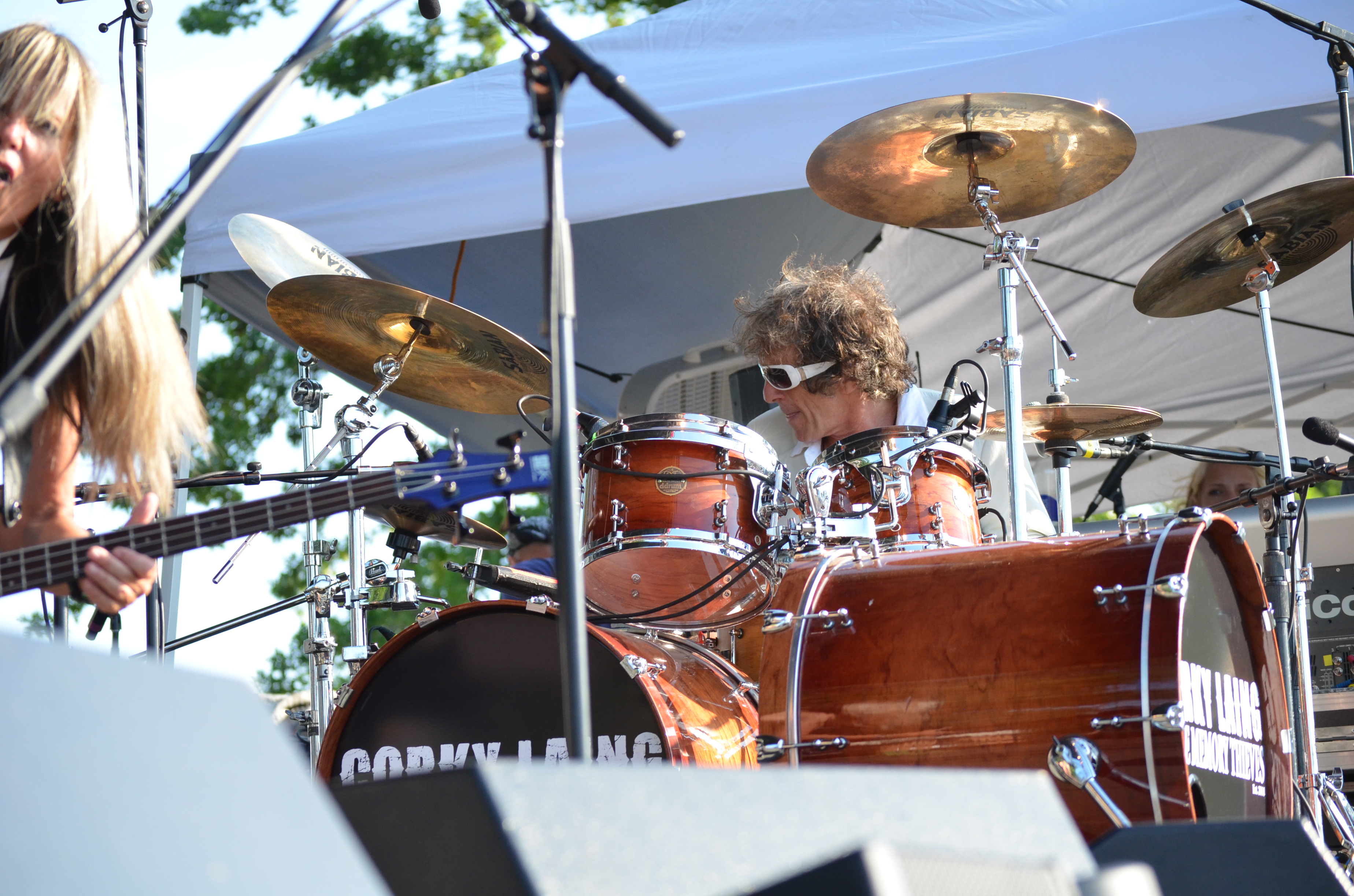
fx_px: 4504
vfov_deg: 11.4
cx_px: 677
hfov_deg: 17.1
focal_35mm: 120
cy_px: 448
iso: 800
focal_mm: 80
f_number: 4.2
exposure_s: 1/1000
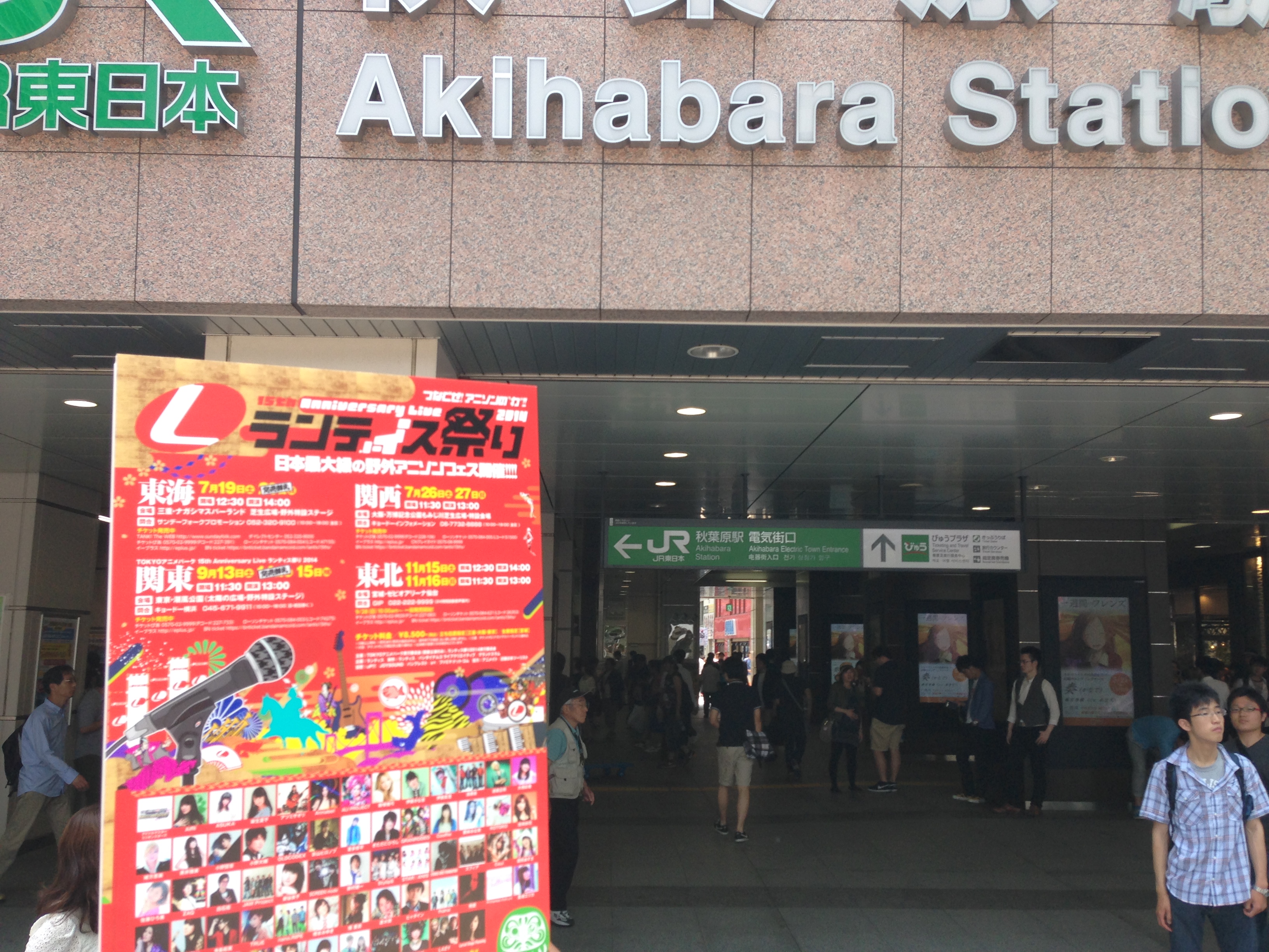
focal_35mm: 33
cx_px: 634
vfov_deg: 42.9
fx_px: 1210
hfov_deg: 55.4
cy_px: 476
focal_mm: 4.12
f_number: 2.4
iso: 50
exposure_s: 1/241
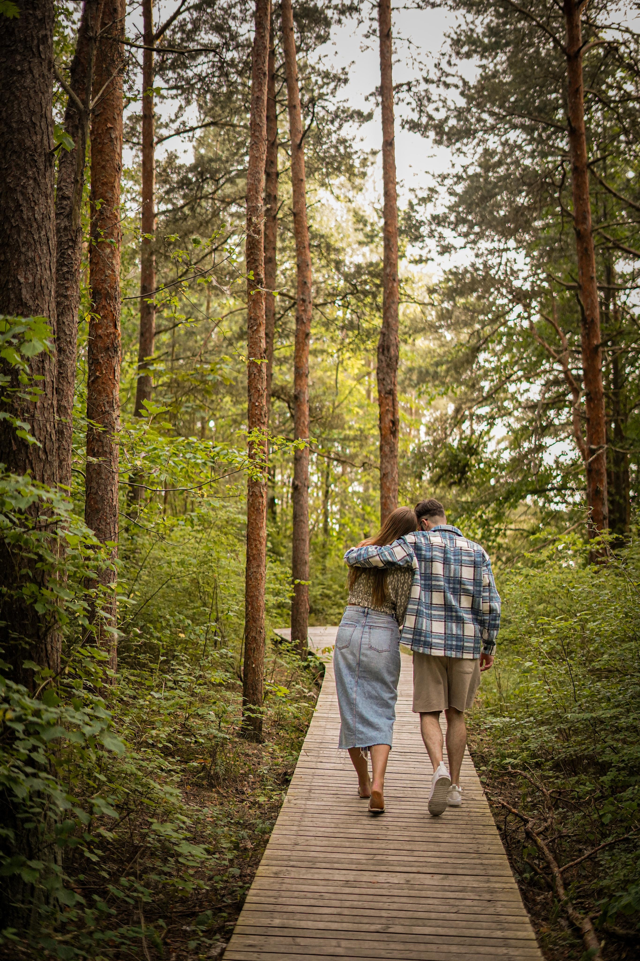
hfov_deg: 27.0
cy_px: 480
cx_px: 320
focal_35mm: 50
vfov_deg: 39.6
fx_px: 1333
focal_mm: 50
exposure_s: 1/5000
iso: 5000
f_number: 1.8
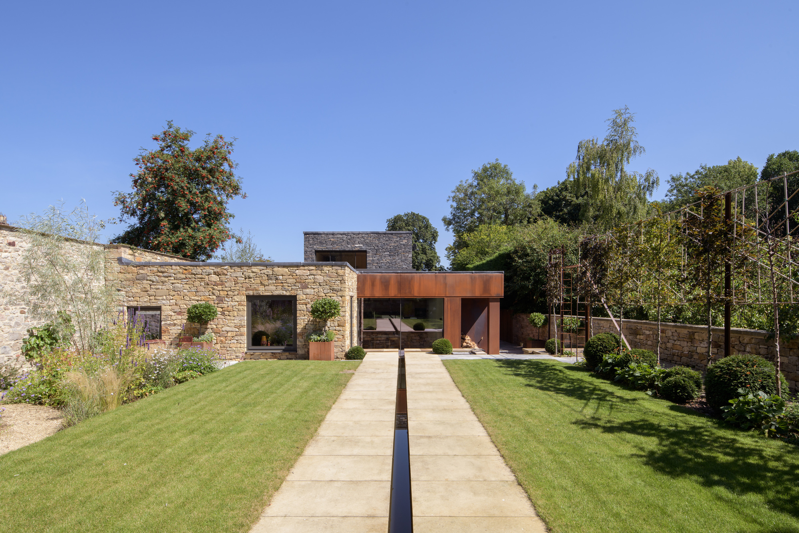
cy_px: 266
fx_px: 422
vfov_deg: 64.5
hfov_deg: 86.9
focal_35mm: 19
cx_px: 400
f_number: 14
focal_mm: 19
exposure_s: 1/80
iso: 160
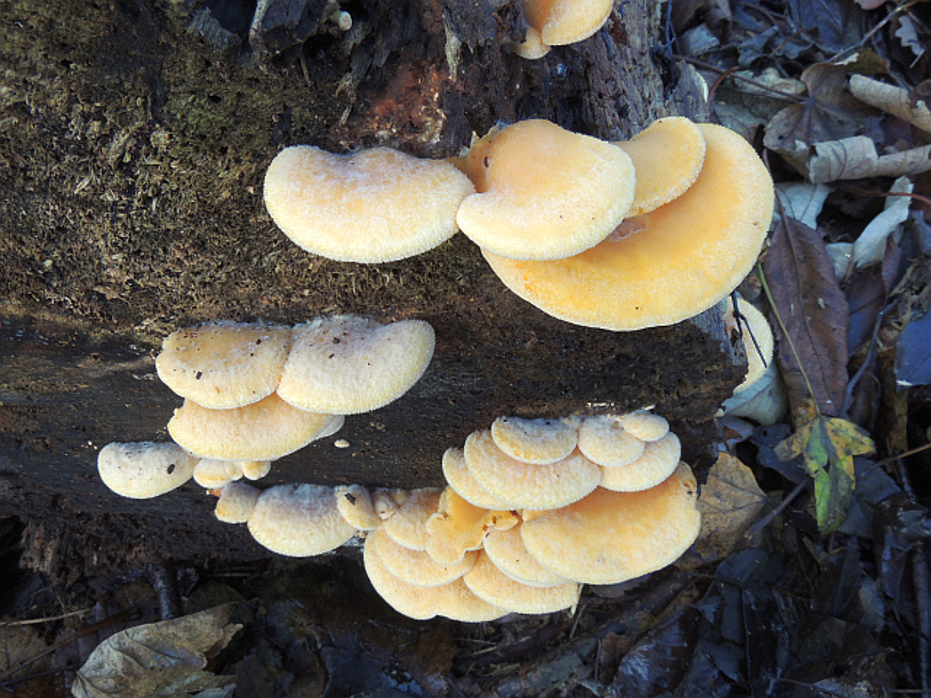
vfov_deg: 42.9
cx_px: 466
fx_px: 888
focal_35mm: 33
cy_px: 349
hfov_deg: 55.4
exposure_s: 1/10
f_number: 7.9
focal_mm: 5.8
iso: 100
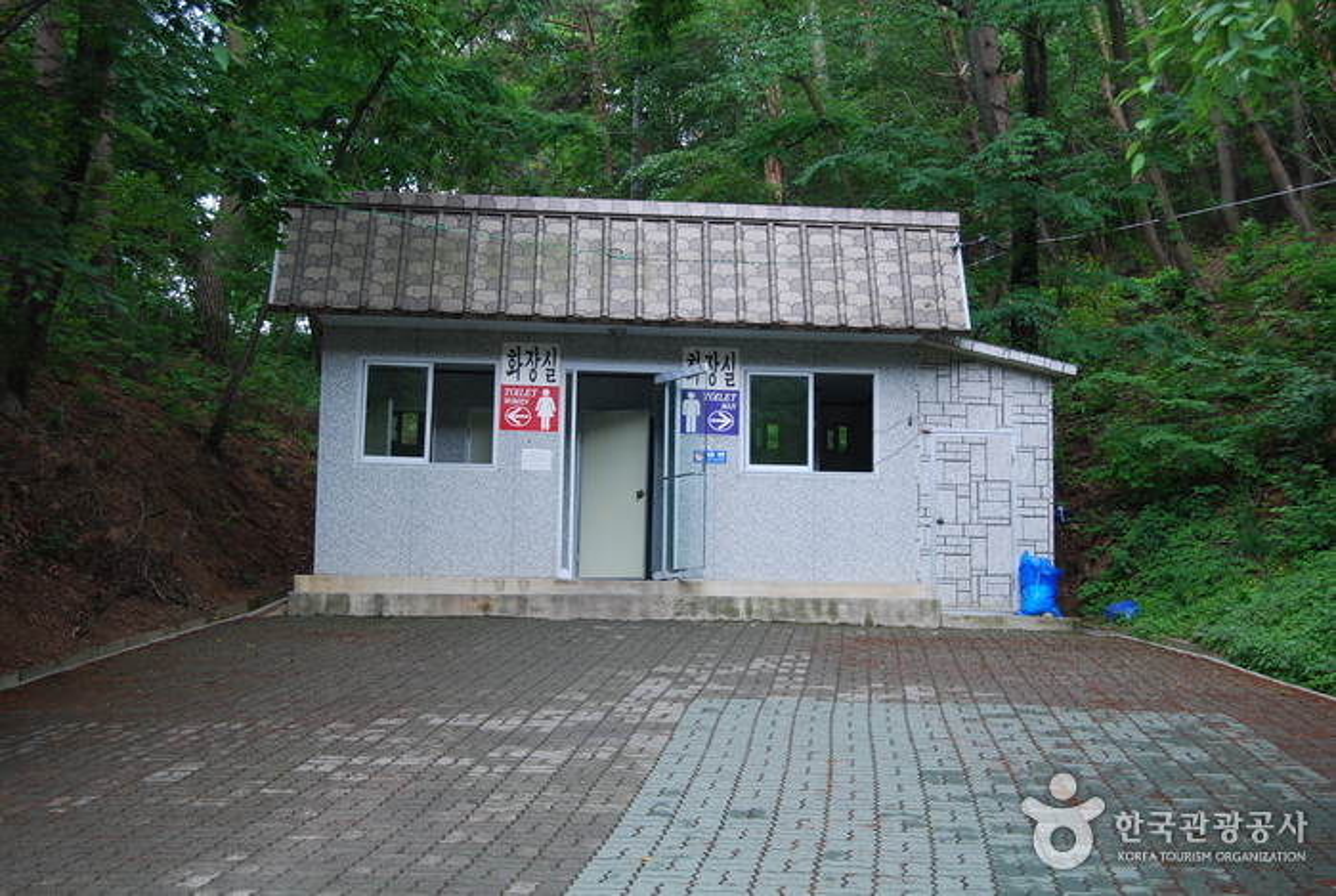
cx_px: 668
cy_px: 448
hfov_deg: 38.8
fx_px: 1896
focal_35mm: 51
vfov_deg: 26.6
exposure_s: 1/20
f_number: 5.6
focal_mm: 34
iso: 100
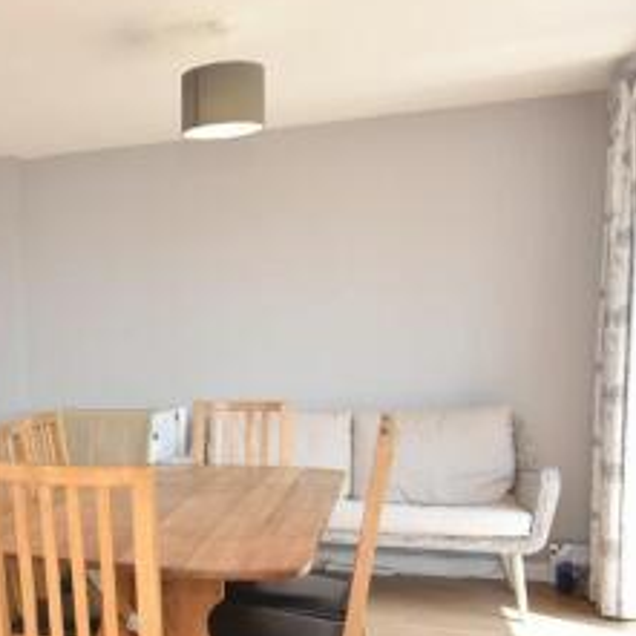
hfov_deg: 33.9
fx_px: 915
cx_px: -43
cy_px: 416
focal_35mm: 44
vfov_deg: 38.0
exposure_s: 1/200
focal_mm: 16
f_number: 5
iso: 360
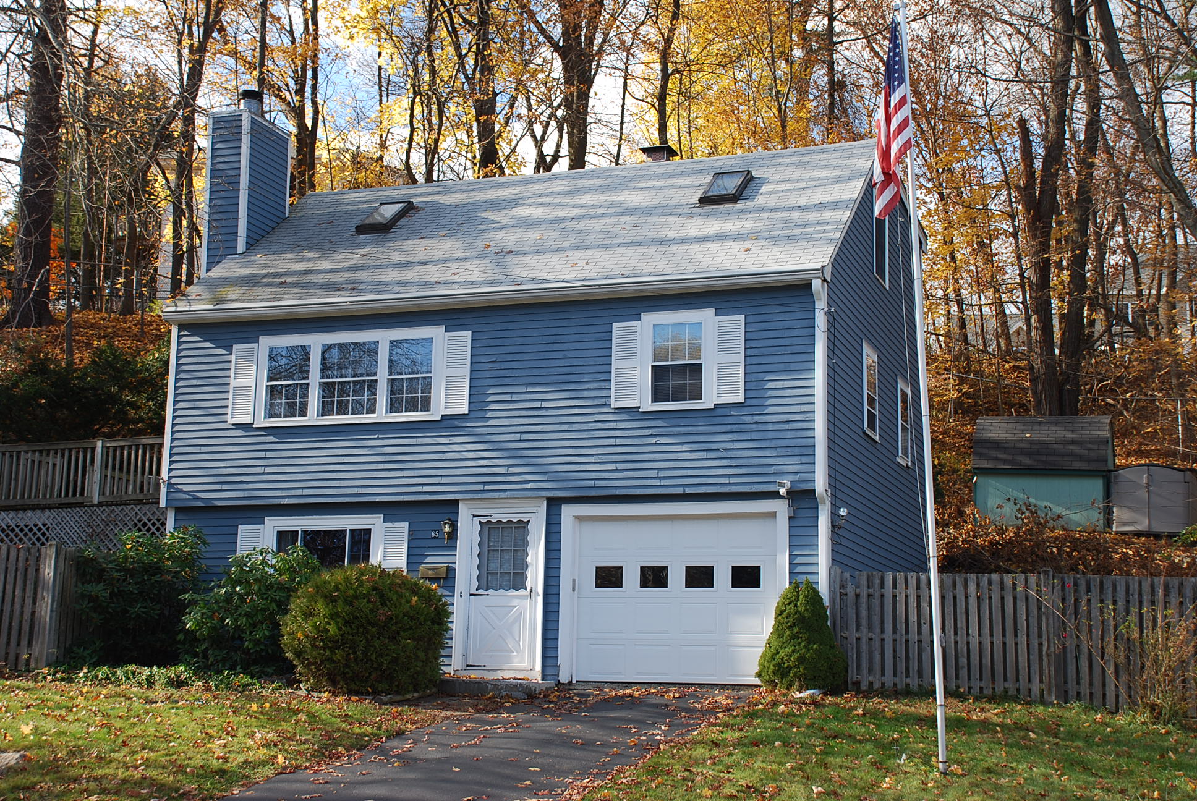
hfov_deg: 41.1
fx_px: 1598
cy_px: 400
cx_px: 598
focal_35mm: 48
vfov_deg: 28.2
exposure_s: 1/125
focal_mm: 32
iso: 100
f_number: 5.6
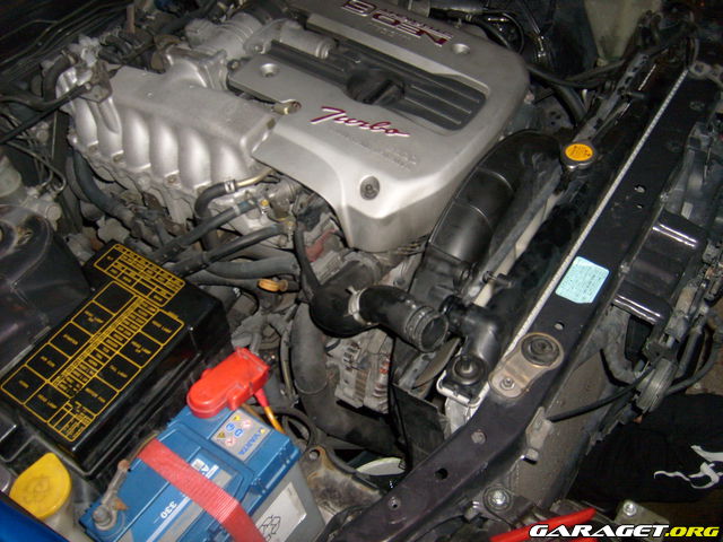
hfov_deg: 52.6
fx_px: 731
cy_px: 271
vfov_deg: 40.7
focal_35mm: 35
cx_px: 362
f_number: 2.8
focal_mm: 5.8
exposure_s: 1/45
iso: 100
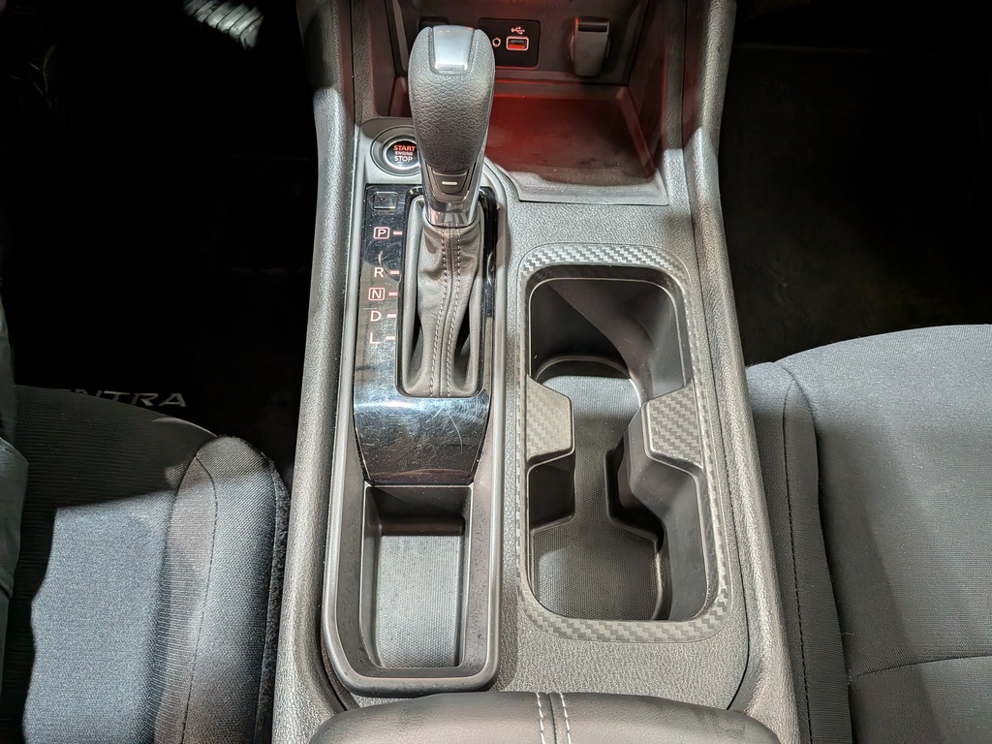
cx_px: 496
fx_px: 688
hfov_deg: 71.6
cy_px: 372
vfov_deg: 56.8
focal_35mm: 24
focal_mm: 4.53
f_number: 1.7
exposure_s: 1/50
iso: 77
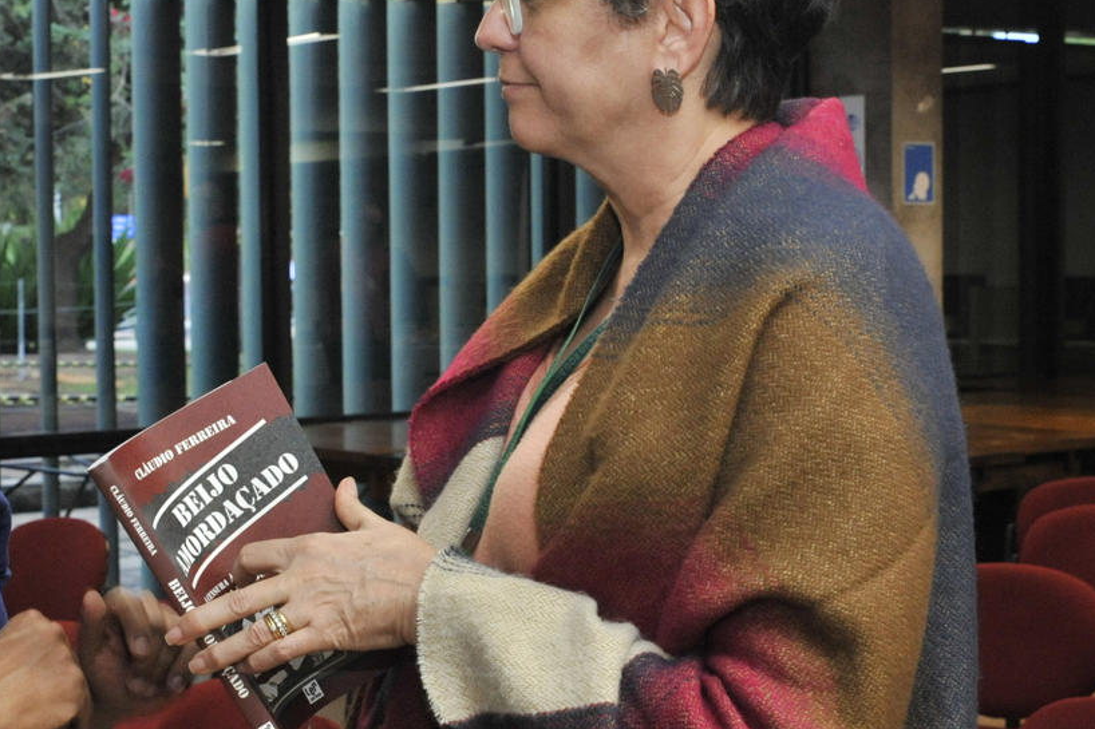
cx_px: 410
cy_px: 355
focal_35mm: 77
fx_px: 2341
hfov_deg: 26.2
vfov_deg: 17.7
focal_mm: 35
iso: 2500
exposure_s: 1/100
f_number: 9
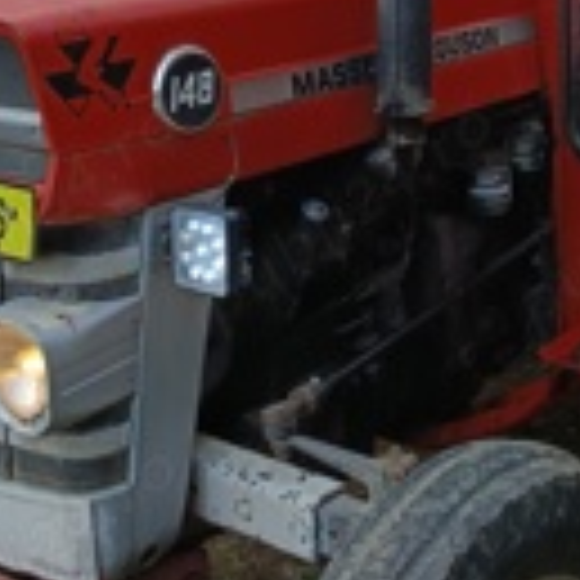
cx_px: 504
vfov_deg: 24.4
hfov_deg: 25.4
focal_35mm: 66
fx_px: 1251
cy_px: -54
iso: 50
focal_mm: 5.31
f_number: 1.7
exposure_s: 1/203
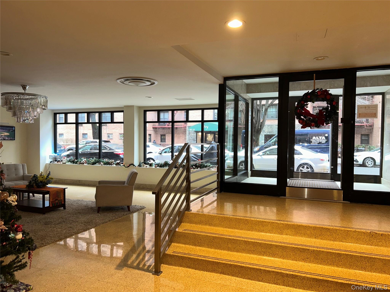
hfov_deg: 67.3
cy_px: 146
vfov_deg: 53.1
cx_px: 195
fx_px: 293
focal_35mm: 26
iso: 50
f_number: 1.5
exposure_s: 1/20
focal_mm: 5.7
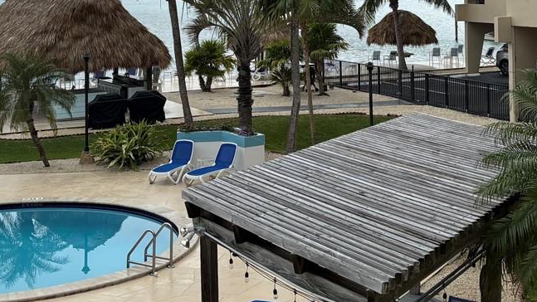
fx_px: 997
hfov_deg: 30.1
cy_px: -61
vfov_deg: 16.5
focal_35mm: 70
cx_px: 302
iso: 50
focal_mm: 5.96
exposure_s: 1/6329
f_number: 1.6
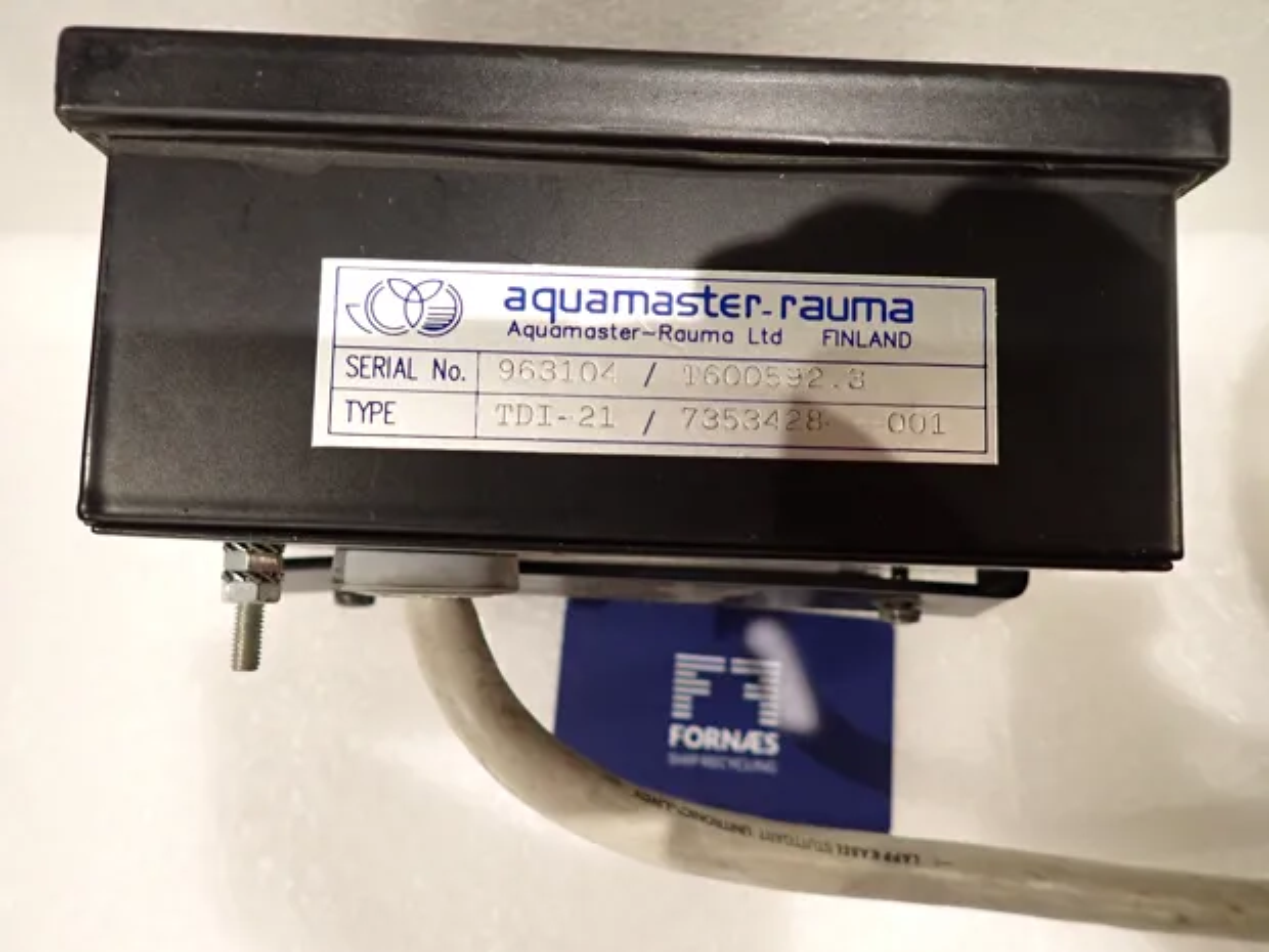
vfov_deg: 54.9
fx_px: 916
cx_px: 634
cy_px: 476
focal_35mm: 25
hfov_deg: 69.4
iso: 500
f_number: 2
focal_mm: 4.5
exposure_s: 1/30
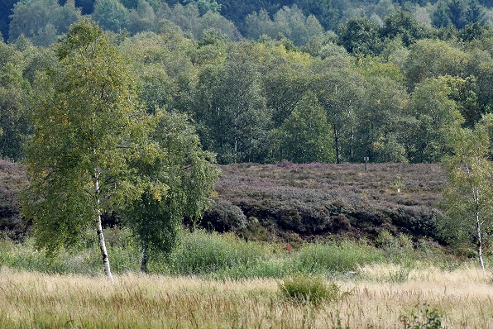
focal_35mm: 498
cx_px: 247
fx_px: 6823
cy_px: 164
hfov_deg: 4.1
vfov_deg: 2.8
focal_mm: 330
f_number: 13
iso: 400
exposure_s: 1/250
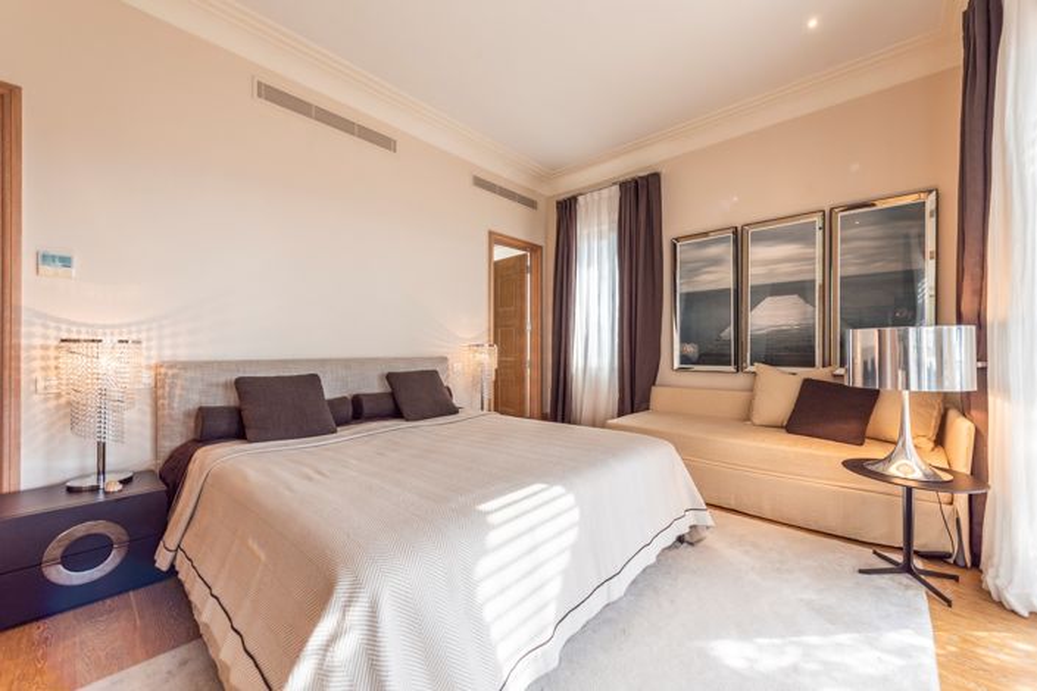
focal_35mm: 14
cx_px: 518
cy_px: 346
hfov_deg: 104.3
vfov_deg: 81.2
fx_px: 403
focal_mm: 14
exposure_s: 1/80
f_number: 5.6
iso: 100
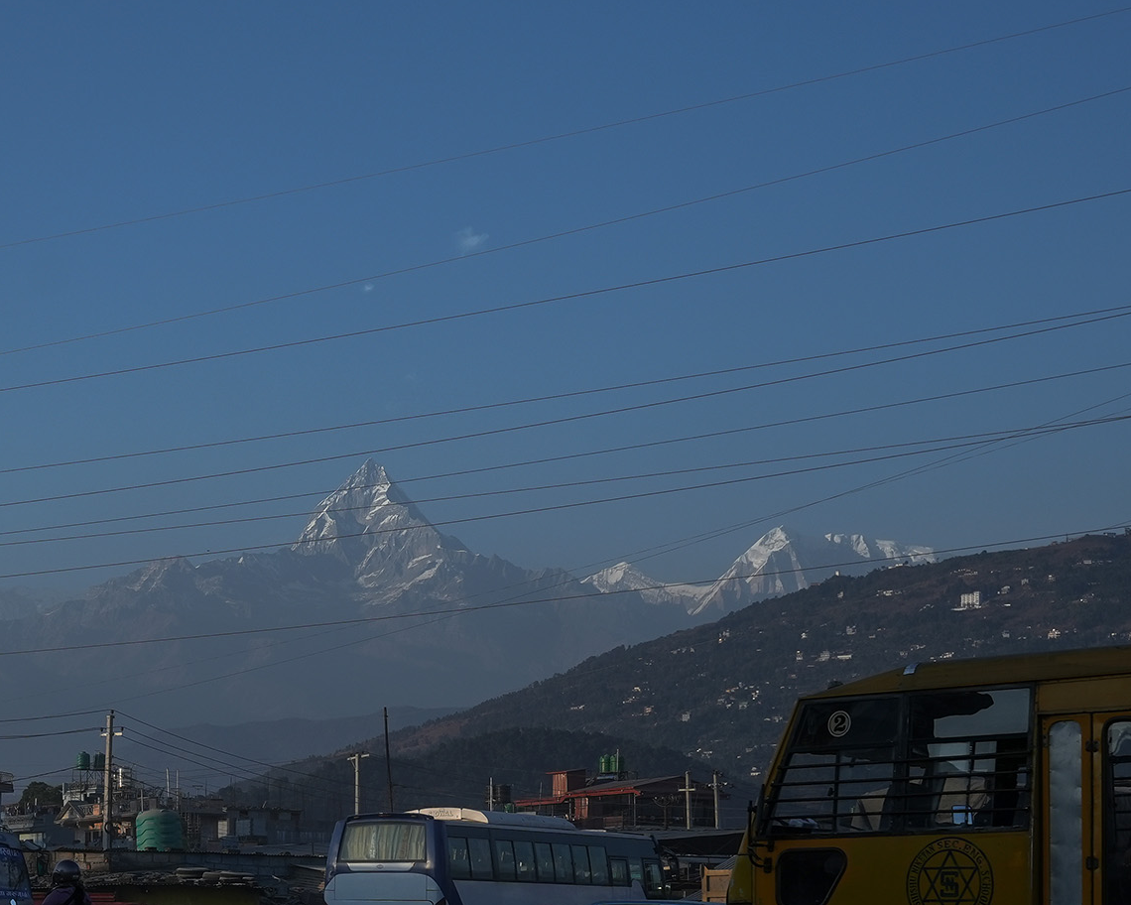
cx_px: -7
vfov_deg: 18.9
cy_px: 832
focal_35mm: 80
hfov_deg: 22.9
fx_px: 2669
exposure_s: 1/640
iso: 200
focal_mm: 32.3
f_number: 6.3
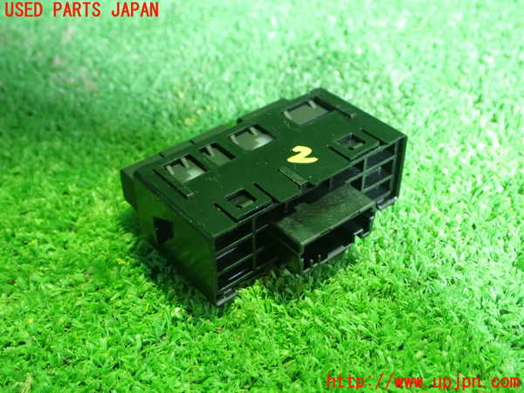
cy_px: 196
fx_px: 711
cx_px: 262
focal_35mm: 47
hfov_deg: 40.4
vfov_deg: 30.9
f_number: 3.1
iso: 800
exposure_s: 1/13
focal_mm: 8.4
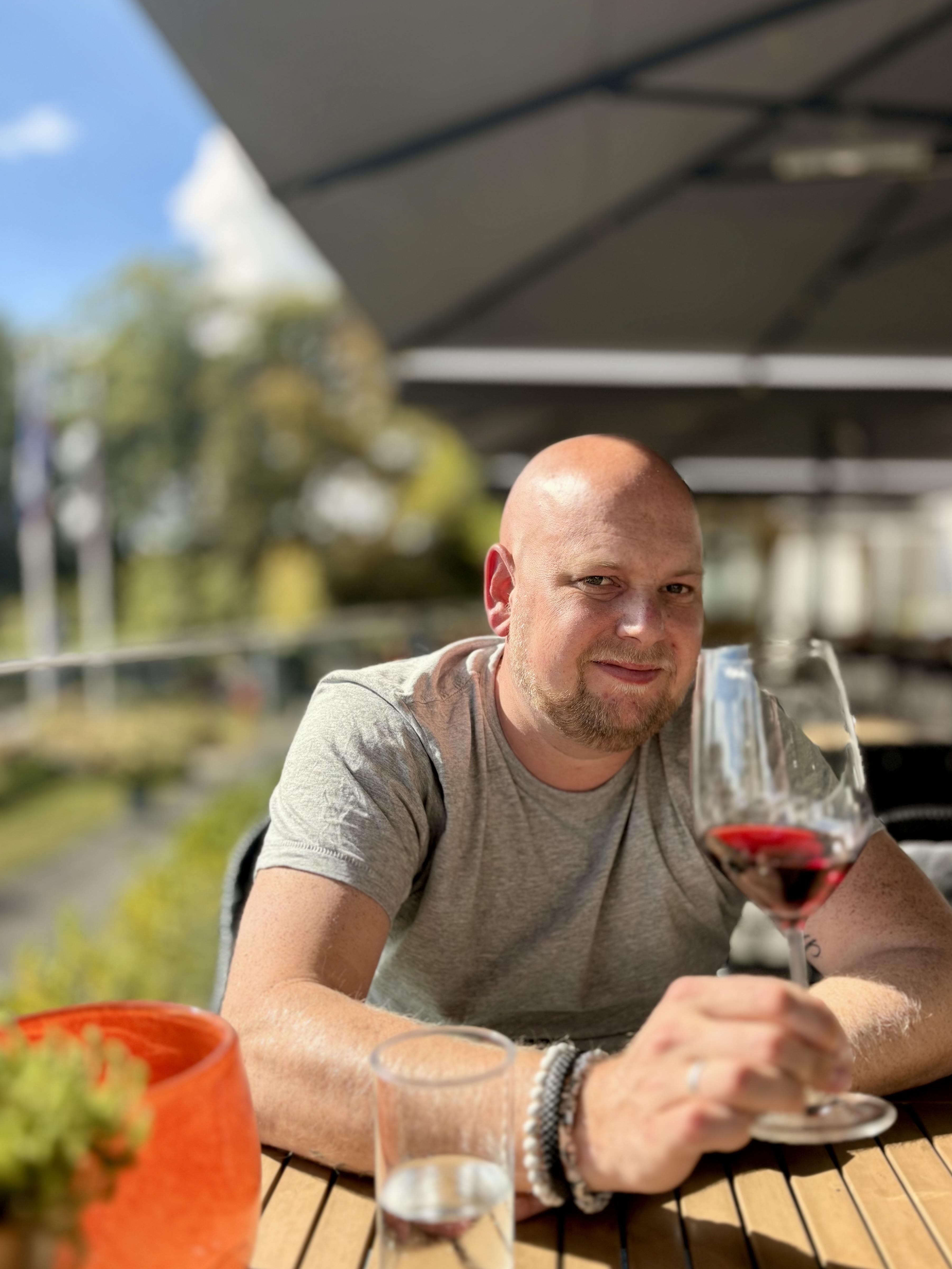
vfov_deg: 58.3
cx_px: 567
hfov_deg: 45.2
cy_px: 687
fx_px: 1137
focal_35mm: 31
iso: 64
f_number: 1.6
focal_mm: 5.96
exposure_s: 1/2075
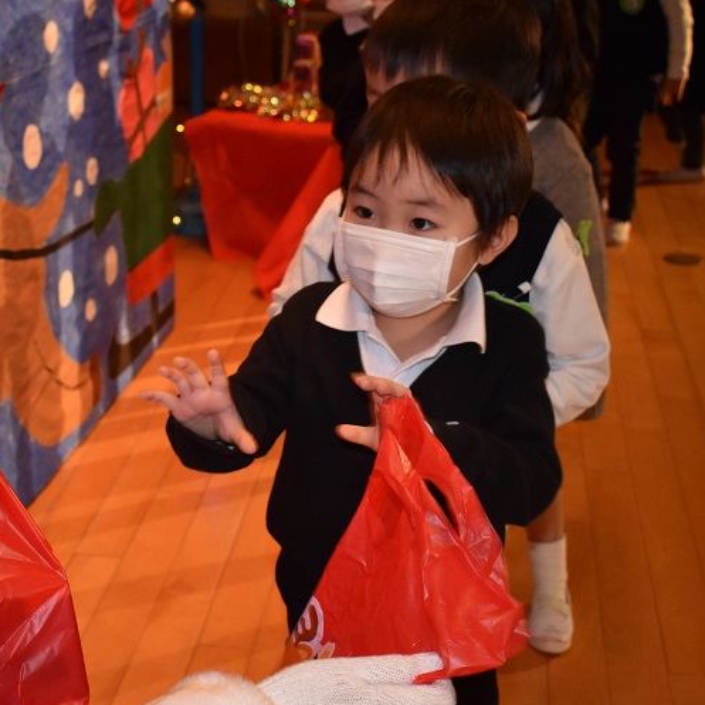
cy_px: 325
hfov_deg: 28.4
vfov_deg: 28.6
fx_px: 1383
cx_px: 221
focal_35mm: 60
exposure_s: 1/60
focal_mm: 26
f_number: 4
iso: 1250
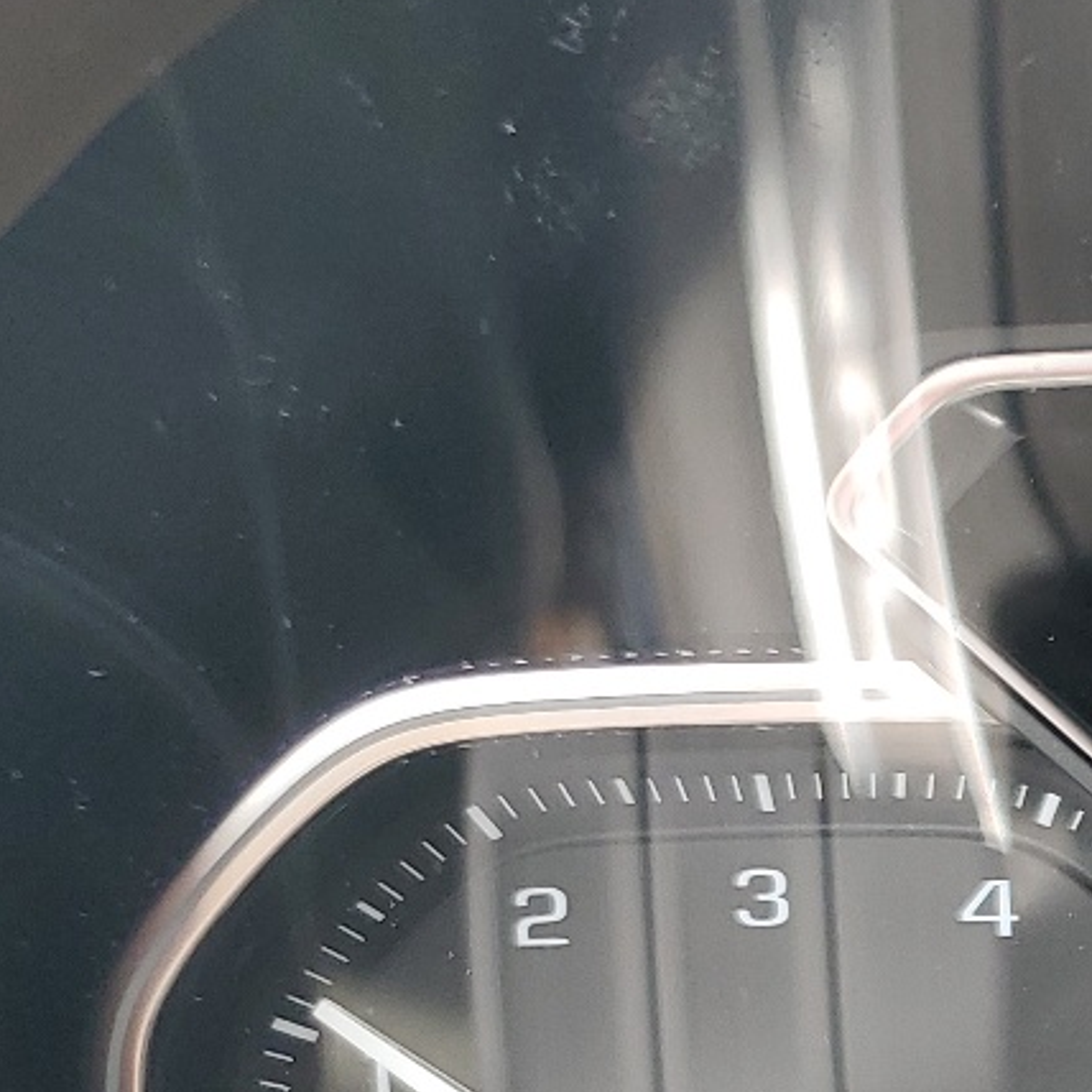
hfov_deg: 16.5
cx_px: 2033
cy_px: 1171
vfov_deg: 19.4
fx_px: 3069
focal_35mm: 86
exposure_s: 1/169
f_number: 1.5
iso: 50
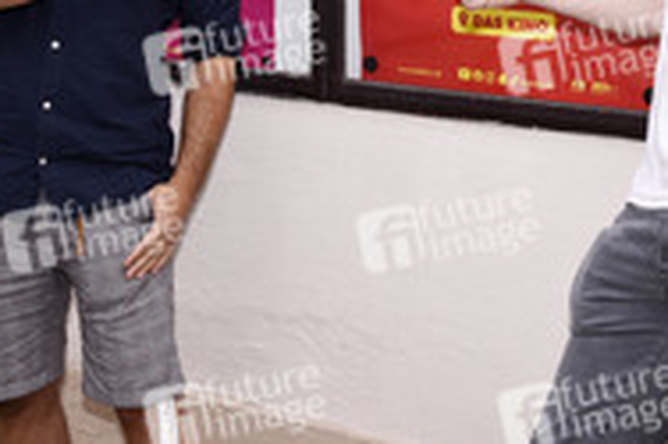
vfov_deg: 14.7
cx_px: 496
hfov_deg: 22.2
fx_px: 1687
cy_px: -36
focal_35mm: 91
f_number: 8
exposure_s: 1/160
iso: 400
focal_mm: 38
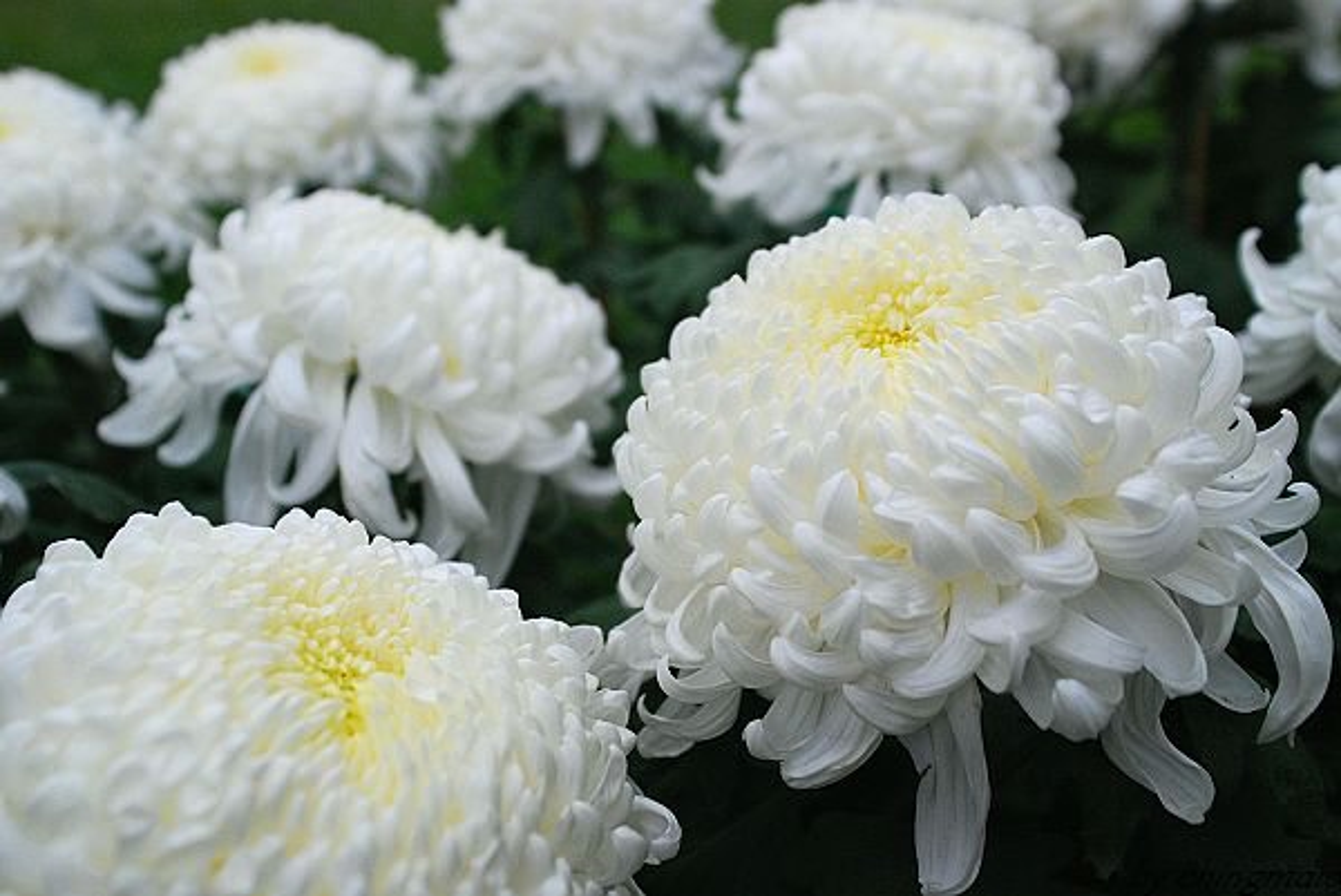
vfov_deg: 36.9
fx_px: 1342
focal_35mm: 36
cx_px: 670
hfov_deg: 53.1
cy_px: 448
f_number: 2.8
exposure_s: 1/320
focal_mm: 24
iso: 640
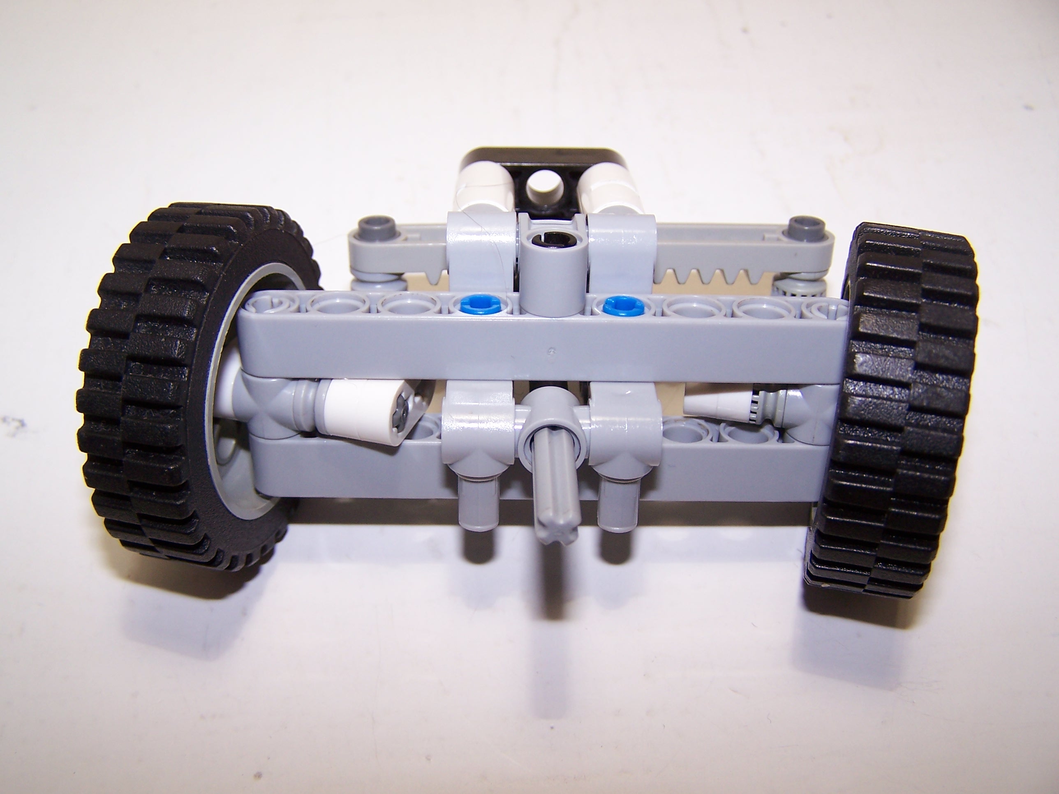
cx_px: 530
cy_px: 397
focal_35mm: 38
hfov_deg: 49.0
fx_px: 1163
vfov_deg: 37.7
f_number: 2.8
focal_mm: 6.3
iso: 80
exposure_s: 1/60
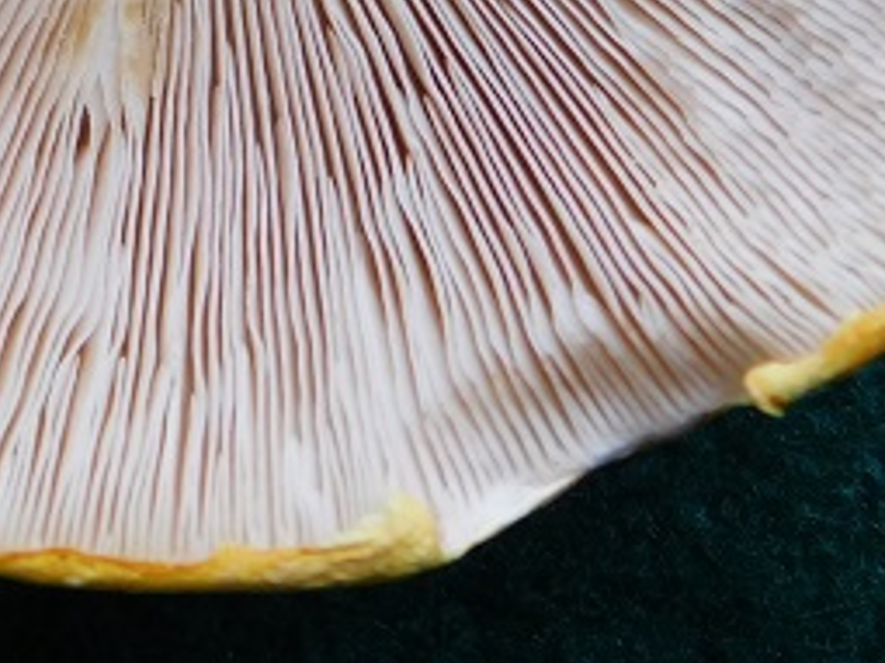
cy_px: -250
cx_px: 264
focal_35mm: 160
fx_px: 4089
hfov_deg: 12.3
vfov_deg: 9.1
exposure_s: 1/60
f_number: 3.8
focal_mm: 9
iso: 125
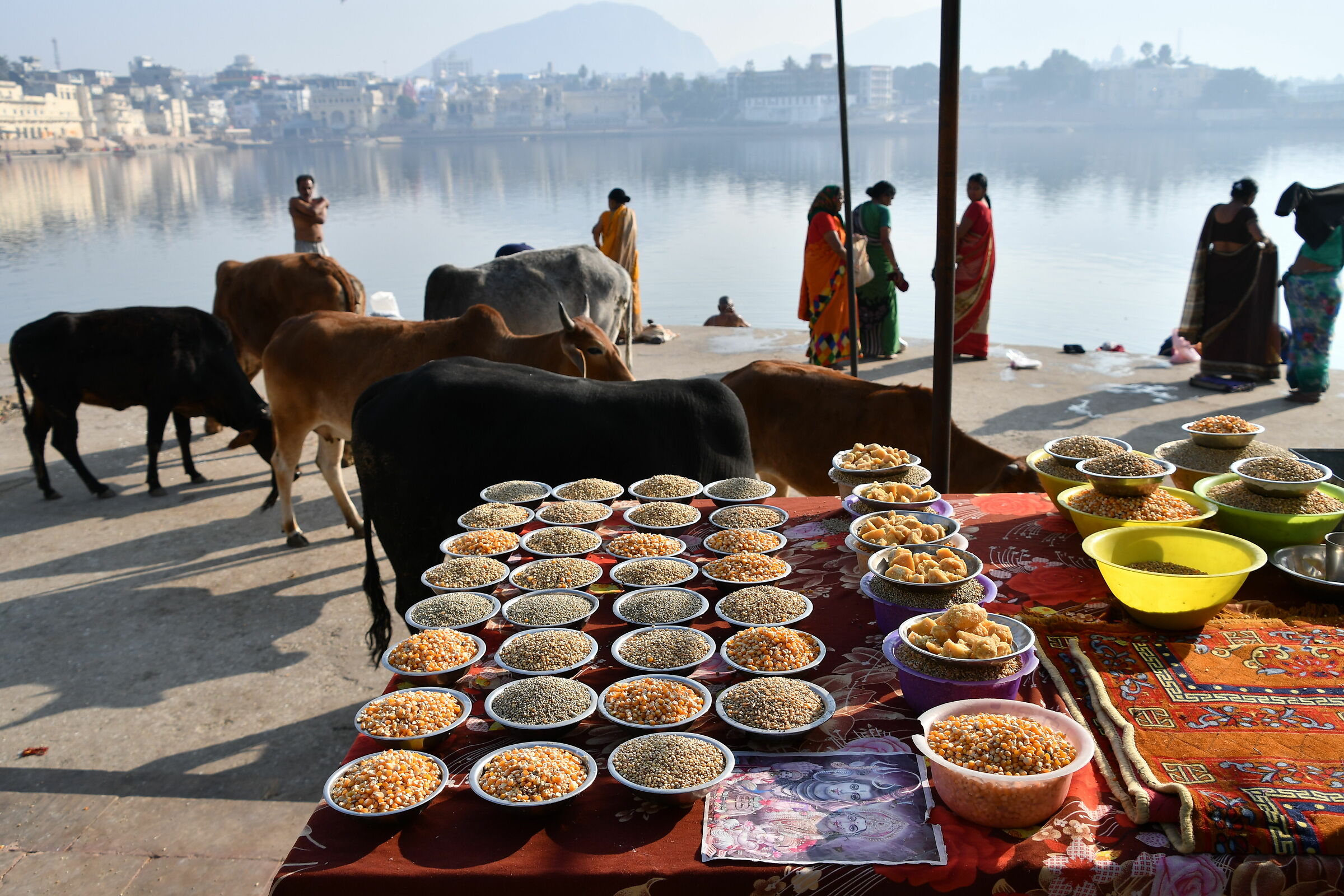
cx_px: 672
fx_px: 1157
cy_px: 448
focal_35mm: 31
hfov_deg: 60.3
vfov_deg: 42.3
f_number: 5
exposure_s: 1/1000
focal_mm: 21
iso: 160
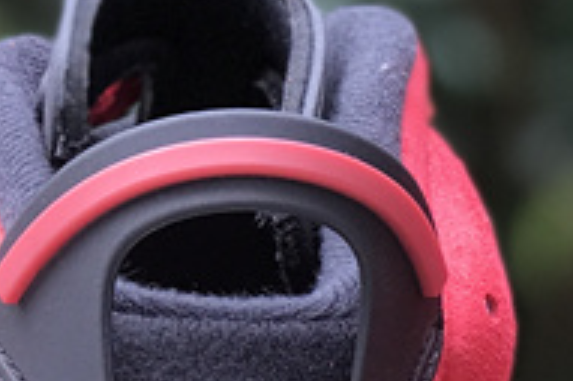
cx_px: 597
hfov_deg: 8.9
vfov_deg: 5.9
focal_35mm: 230
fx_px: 3658
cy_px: 526
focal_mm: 6.6
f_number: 2.8
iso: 25
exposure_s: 1/50
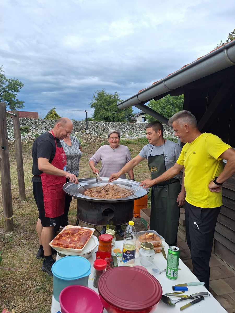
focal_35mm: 23
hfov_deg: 58.9
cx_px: 118
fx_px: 208
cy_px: 156
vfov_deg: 73.9
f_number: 1.8
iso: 40
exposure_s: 1/2088
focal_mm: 5.54
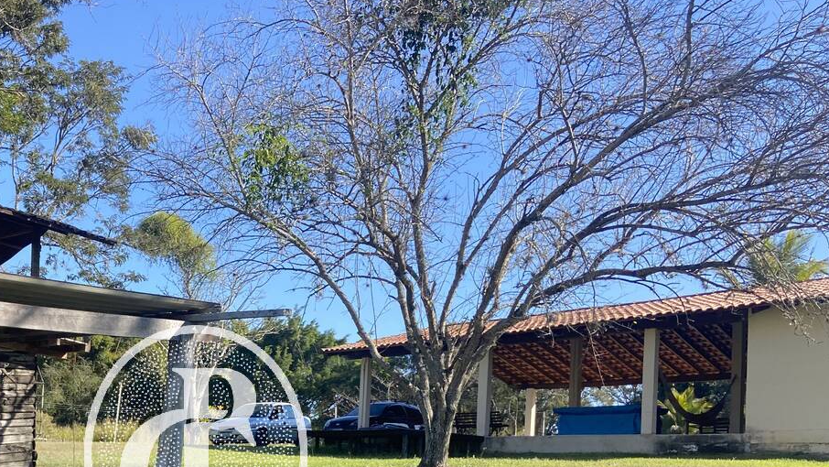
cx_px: 194
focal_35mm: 45
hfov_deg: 43.8
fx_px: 989
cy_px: 453
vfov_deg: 25.4
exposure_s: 1/799
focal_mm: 4.25
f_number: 1.8
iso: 32
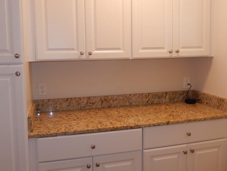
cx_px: 107
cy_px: 68
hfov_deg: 53.9
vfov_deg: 41.6
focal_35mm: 34
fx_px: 223
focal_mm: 4.5
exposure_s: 1/30
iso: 200
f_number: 3.4
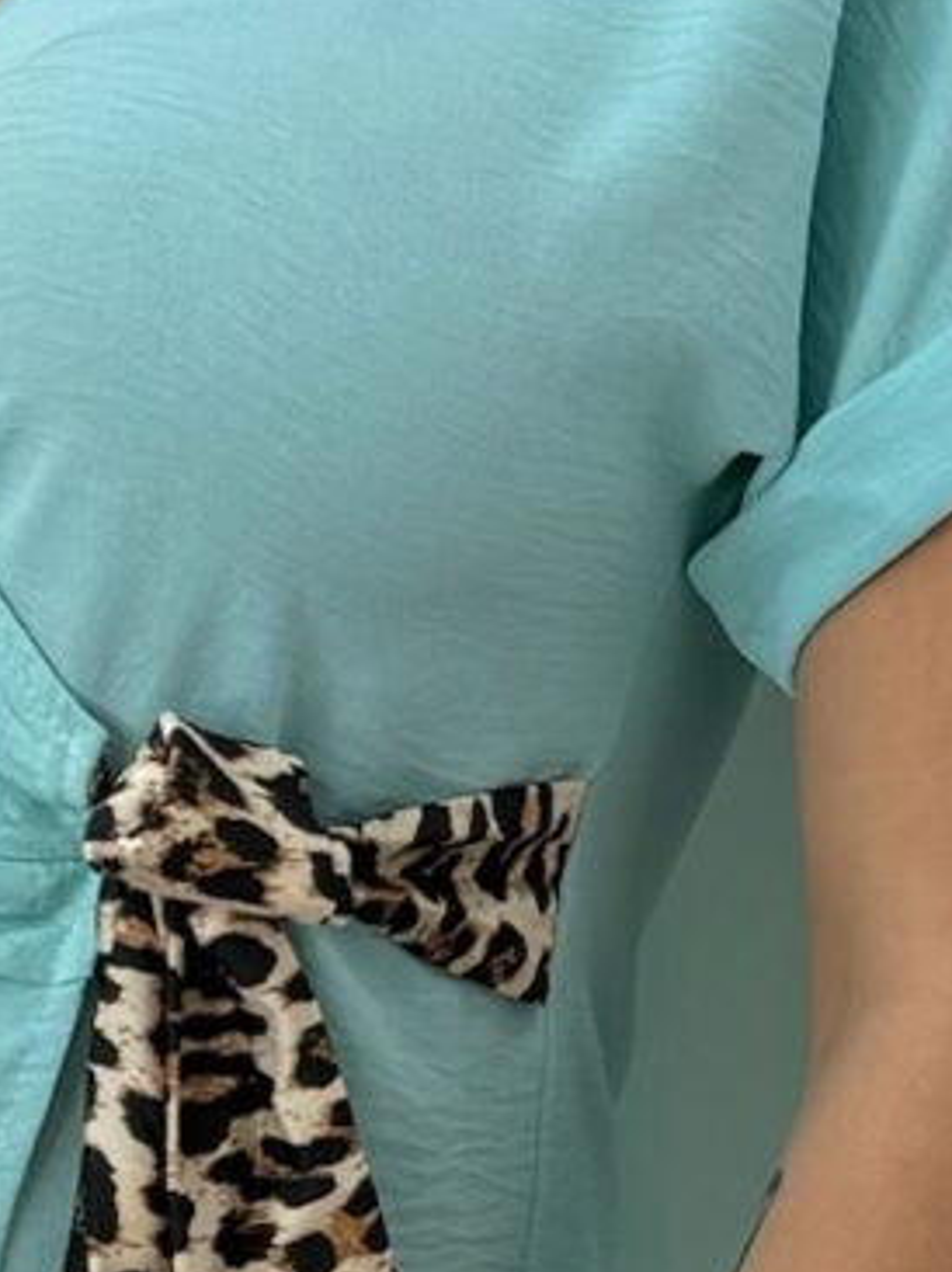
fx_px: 6168
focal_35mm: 168
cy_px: 924
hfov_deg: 8.8
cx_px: 236
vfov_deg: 11.7
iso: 64
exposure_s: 1/166
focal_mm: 6.76
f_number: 1.78
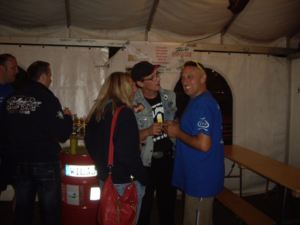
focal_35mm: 38
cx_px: 150
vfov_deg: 37.7
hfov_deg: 49.0
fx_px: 329
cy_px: 112
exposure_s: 1/40
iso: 200
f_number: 2.8
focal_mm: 7.9
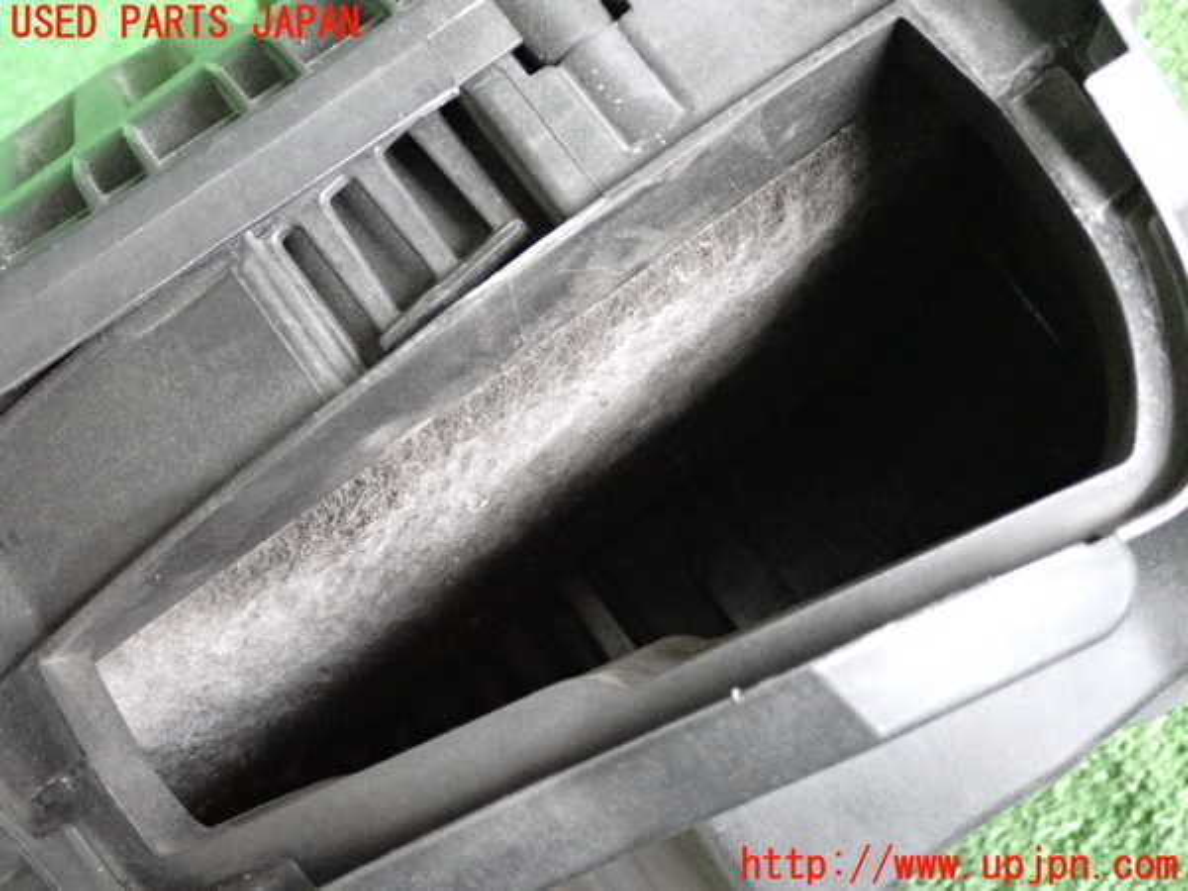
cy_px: 446
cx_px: 594
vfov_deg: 32.9
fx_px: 1510
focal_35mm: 44
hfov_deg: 42.9
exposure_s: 1/125
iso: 4000
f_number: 2.9
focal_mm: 7.84
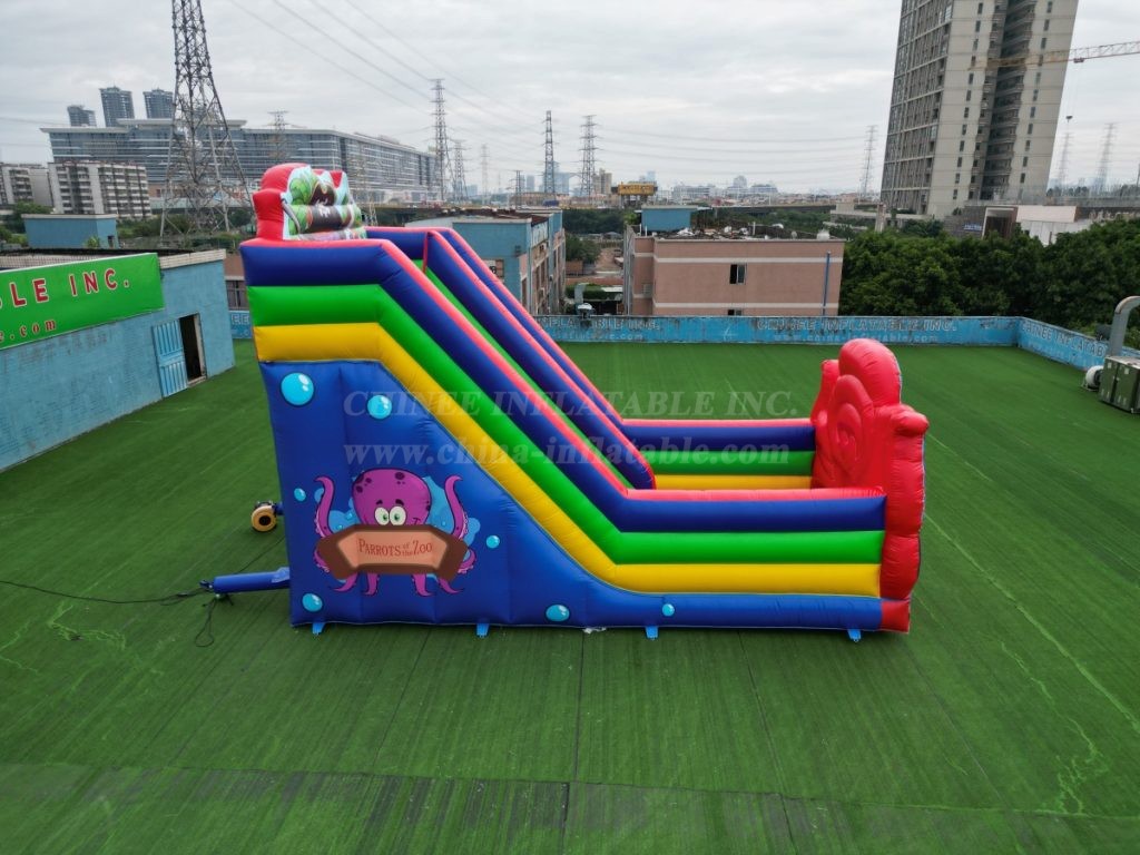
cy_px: 428
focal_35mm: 24
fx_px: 790
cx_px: 570
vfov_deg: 56.8
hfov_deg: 71.6
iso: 160
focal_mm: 6.72
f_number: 1.7
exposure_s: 1/3200
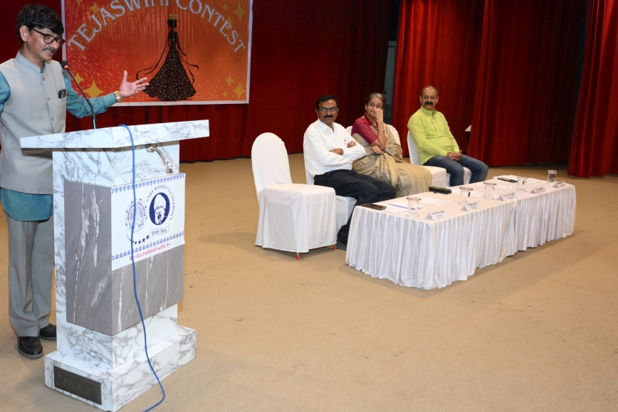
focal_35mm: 35
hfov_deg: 54.0
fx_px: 601
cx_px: 243
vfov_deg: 37.7
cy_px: 166
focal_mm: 27
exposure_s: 1/200
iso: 2000
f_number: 6.3
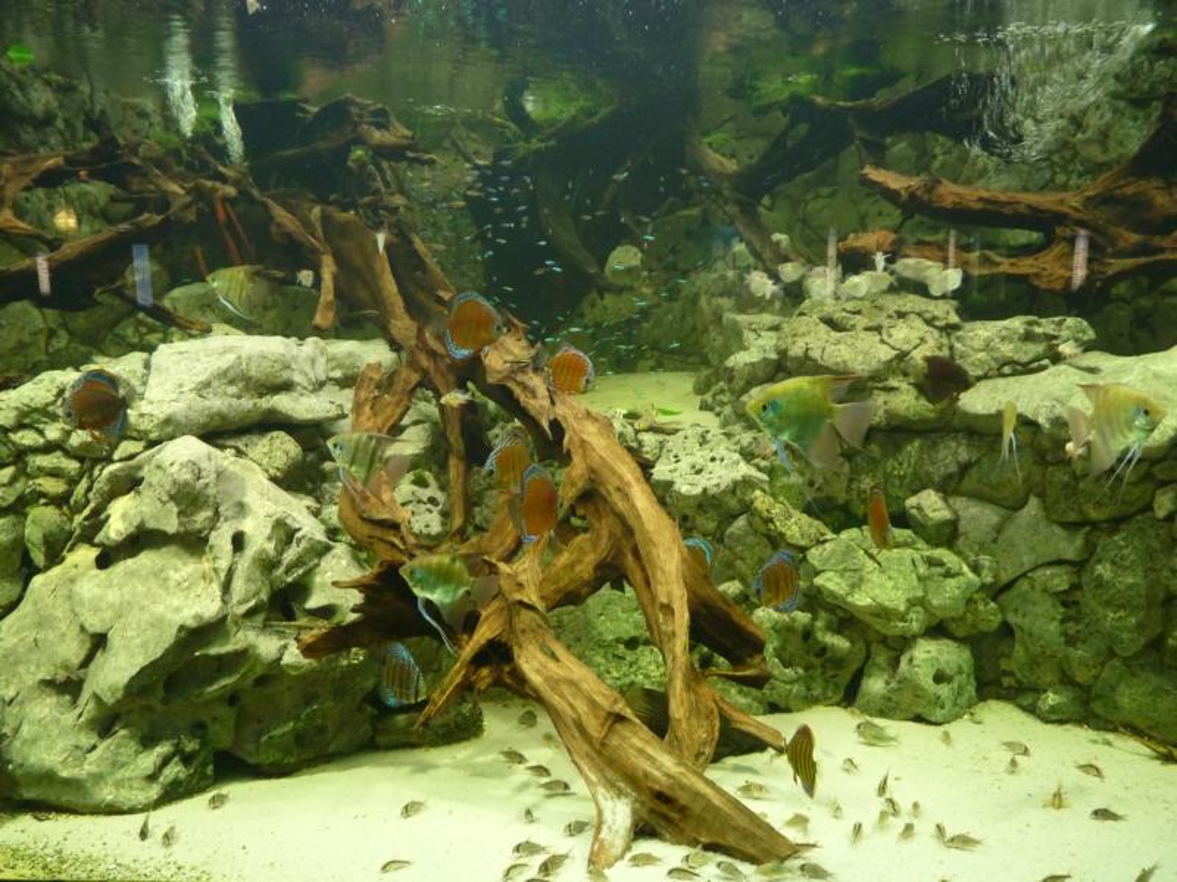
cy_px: 441
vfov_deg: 51.4
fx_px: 918
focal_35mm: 27
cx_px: 588
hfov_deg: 65.3
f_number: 2.8
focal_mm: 4.8
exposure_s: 1/15
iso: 400
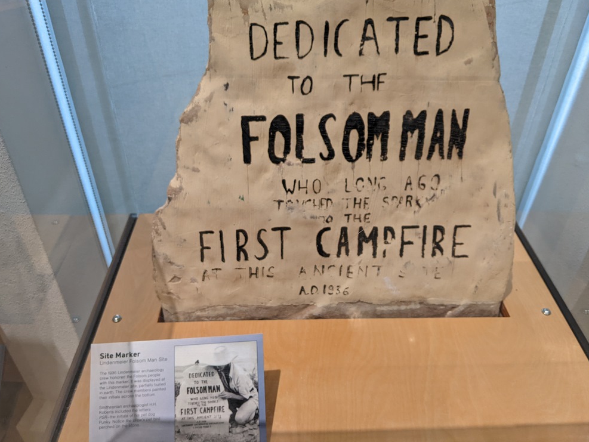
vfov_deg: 49.8
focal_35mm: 28
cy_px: 218
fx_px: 477
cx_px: 297
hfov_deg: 63.4
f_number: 1.8
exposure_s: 1/59.9
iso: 128
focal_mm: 4.44
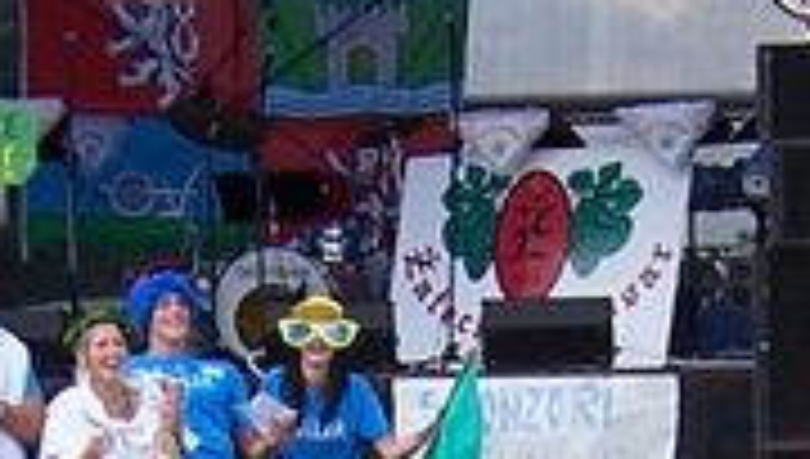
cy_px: 963
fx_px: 4389
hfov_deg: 10.5
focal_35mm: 204
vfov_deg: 5.8
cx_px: 423
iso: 80
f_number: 3.4
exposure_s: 1/500
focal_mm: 5.5
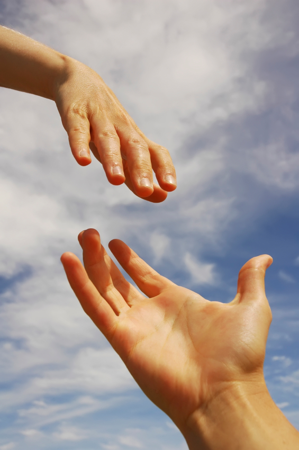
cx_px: 150
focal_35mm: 51
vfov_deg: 38.9
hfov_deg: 26.4
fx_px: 637
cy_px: 225
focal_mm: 34
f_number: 11
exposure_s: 1/400
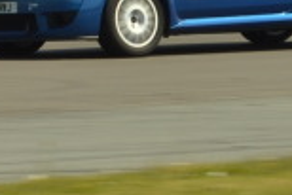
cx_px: 215
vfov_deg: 2.0
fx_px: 5651
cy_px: 9
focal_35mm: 696
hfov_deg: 3.0
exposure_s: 1/125
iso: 200
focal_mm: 70
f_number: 20
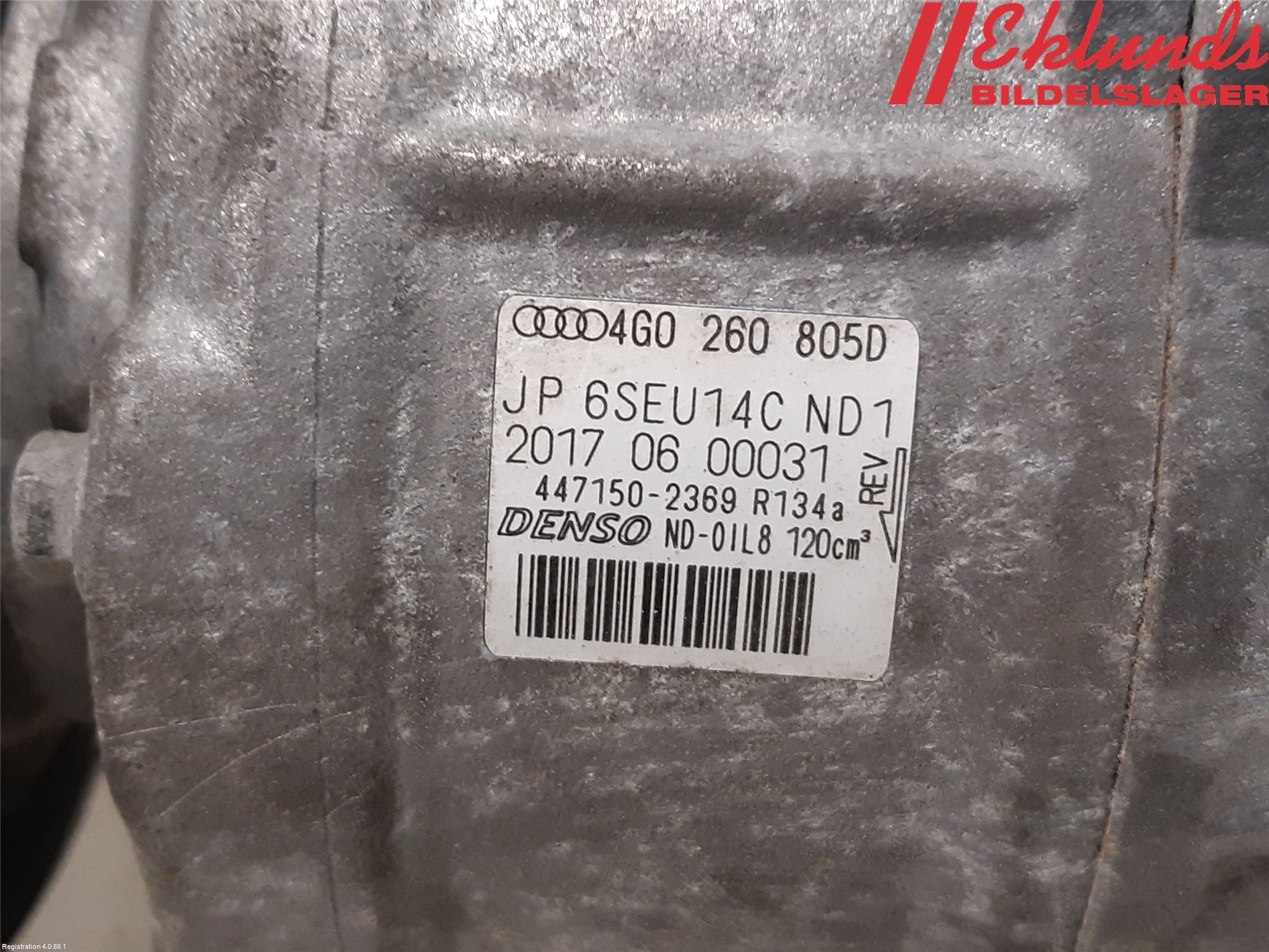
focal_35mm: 26
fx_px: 953
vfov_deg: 53.1
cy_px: 476
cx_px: 634
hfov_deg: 67.3
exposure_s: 1/50
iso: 250
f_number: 1.7
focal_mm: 3.93
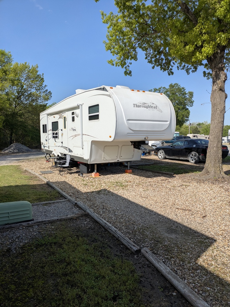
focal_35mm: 25
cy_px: 154
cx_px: 115
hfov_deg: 54.9
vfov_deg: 69.4
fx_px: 221
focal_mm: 5.43
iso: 47
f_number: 1.89
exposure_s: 1/3086
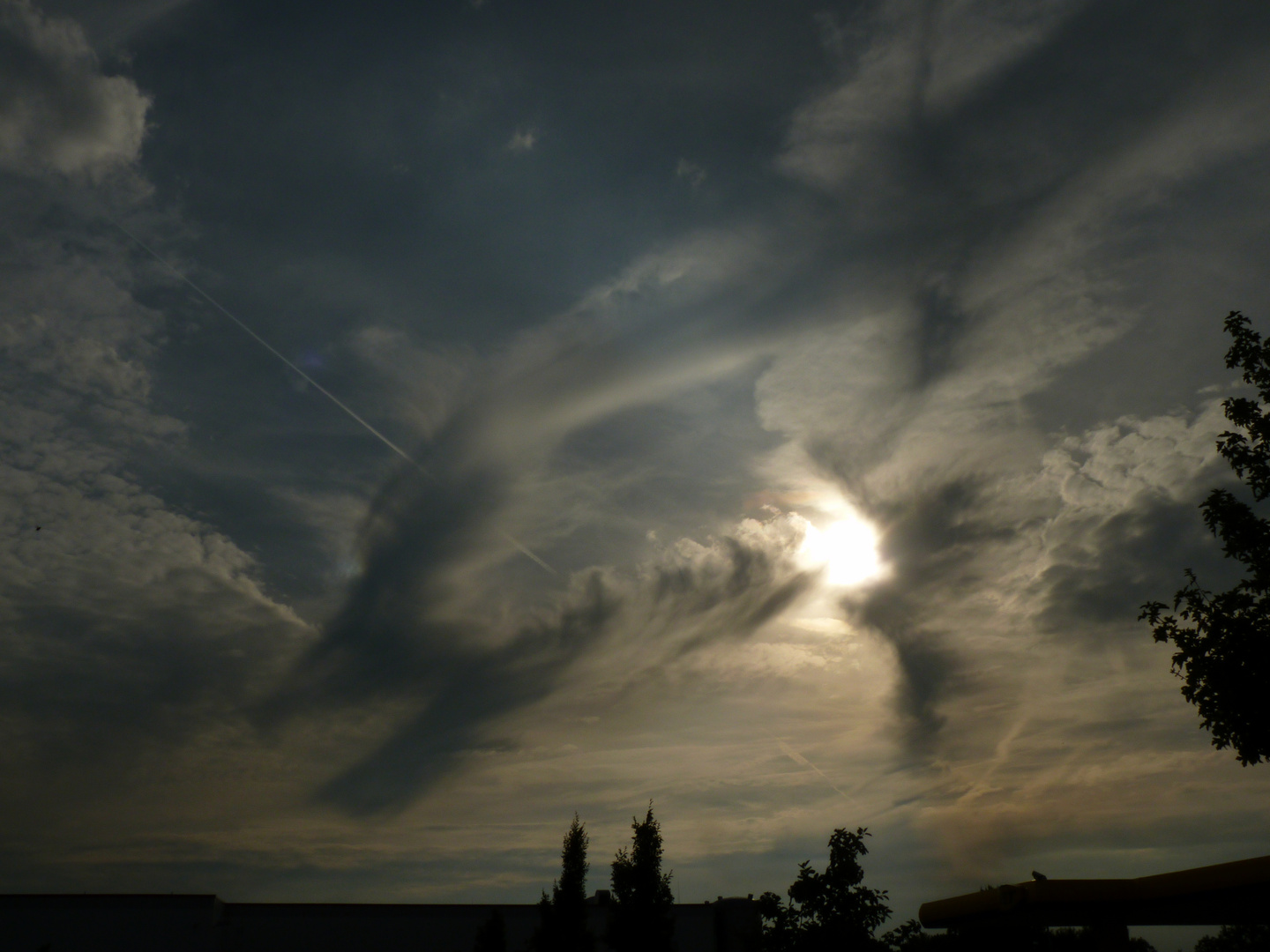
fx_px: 1174
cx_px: 635
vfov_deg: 44.2
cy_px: 476
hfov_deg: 56.8
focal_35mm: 32
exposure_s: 1/2000
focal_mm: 5.8
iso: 80
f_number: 8
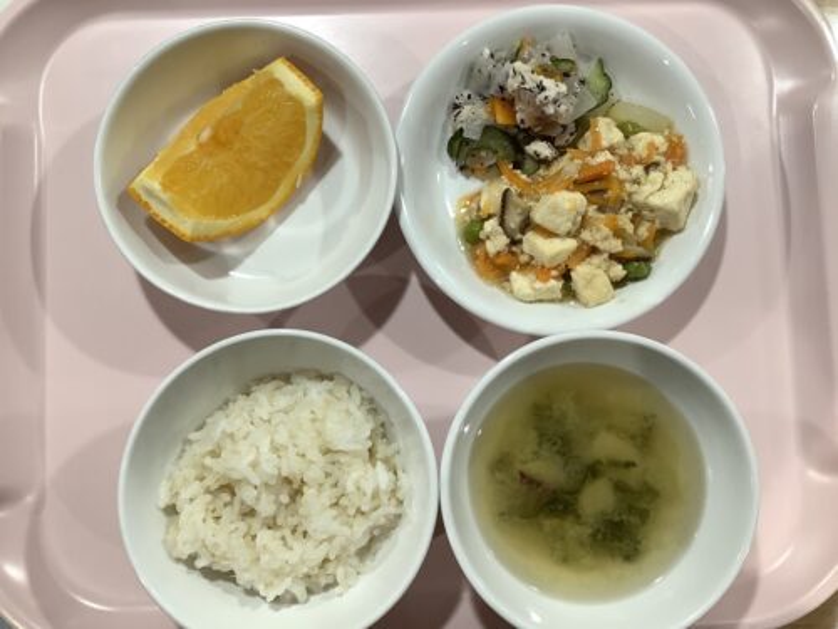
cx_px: 419
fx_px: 750
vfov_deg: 45.4
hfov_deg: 58.4
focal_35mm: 31
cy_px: 314
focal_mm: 3.3
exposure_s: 1/50
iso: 100
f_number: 2.4
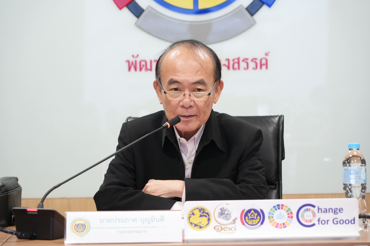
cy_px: 123
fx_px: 1449
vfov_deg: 9.7
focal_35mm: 141
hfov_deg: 14.6
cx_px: 185
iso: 4000
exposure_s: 1/80
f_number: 6.3
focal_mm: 141
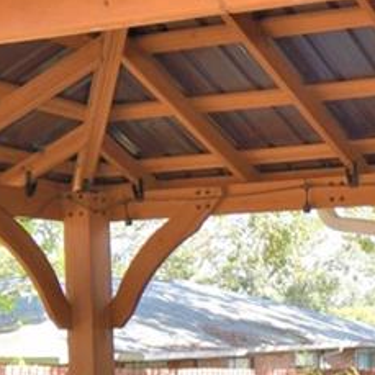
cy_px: 344
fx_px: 1091
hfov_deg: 18.2
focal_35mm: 89
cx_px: 483
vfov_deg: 19.1
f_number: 4.5
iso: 100
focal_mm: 10
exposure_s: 1/80
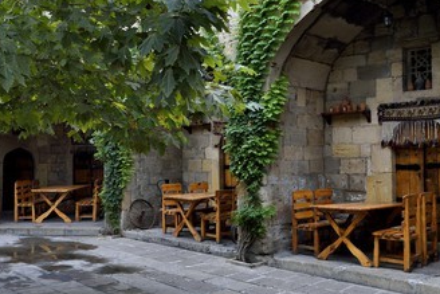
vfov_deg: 32.6
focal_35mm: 41
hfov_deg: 47.4
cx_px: 235
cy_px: 129
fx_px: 501
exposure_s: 1/50
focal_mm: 32
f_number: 6.3
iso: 400
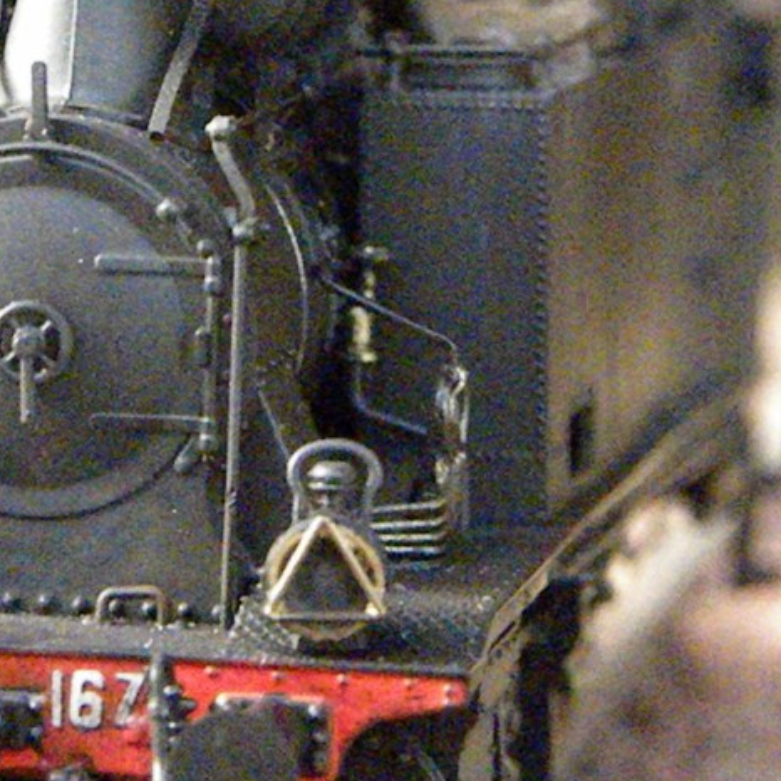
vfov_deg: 6.0
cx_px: 252
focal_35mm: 291
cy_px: 235
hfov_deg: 6.0
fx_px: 7428
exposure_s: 1/213
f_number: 4.5
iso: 6400
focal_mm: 25.7
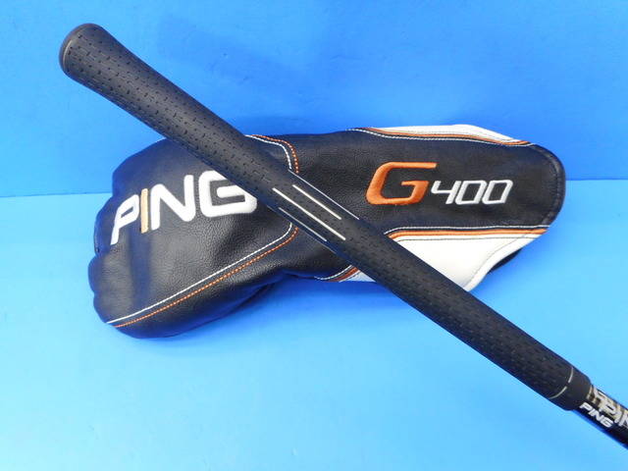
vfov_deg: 54.9
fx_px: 454
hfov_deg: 69.4
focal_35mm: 25
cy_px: 236
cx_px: 314
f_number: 3.7
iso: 200
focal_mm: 4.5
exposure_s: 1/30
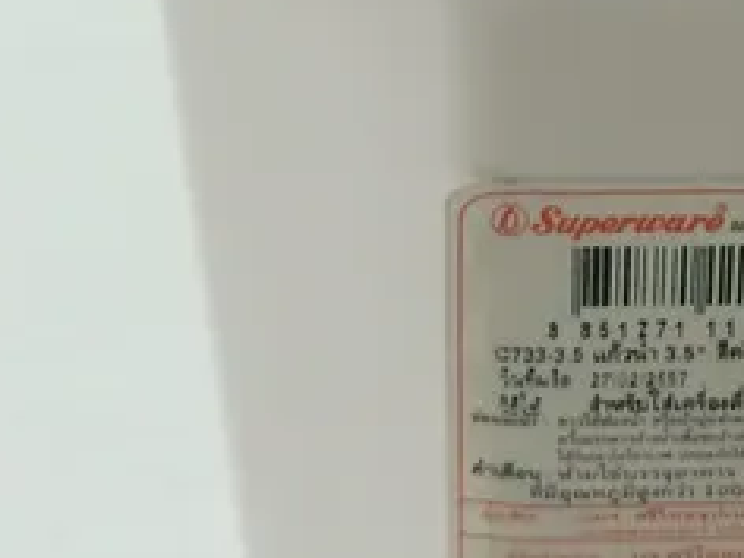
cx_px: 731
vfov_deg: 11.3
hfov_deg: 14.9
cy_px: 22
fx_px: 2794
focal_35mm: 130
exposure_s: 1/33
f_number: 2.2
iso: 125
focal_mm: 4.12
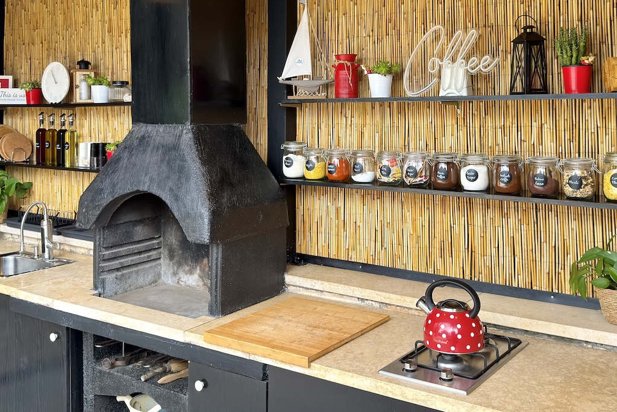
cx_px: 324
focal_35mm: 39
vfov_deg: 33.6
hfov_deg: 49.5
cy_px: 108
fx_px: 668
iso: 50
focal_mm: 6.76
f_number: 1.8
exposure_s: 1/120
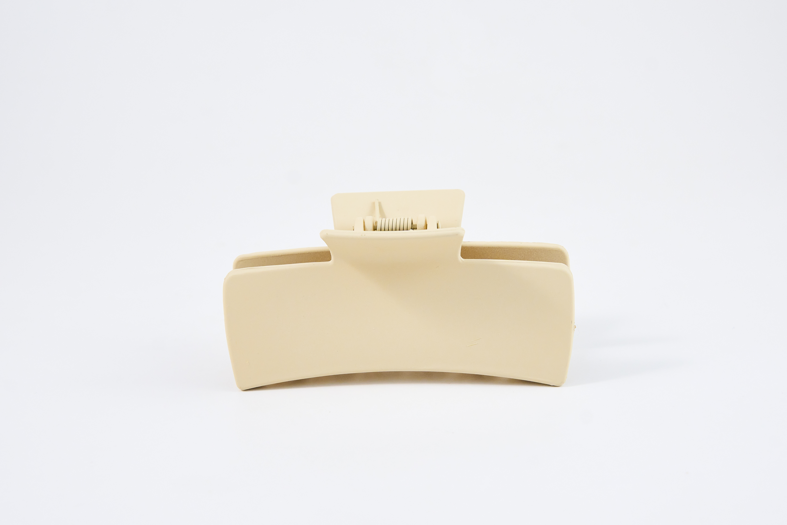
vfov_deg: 21.6
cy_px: 262
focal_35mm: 63
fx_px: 1377
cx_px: 394
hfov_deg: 31.9
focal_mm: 42
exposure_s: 1/100
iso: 200
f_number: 7.1
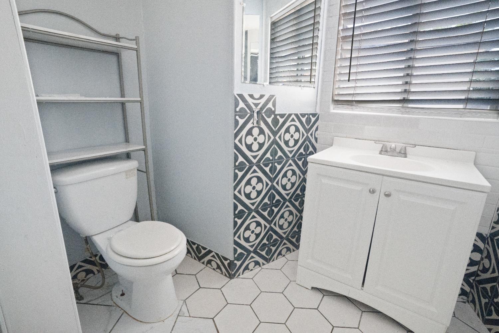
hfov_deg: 93.3
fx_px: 236
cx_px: 250
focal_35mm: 17
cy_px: 166
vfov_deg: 70.4
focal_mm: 17
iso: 20000
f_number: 8
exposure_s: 1/80
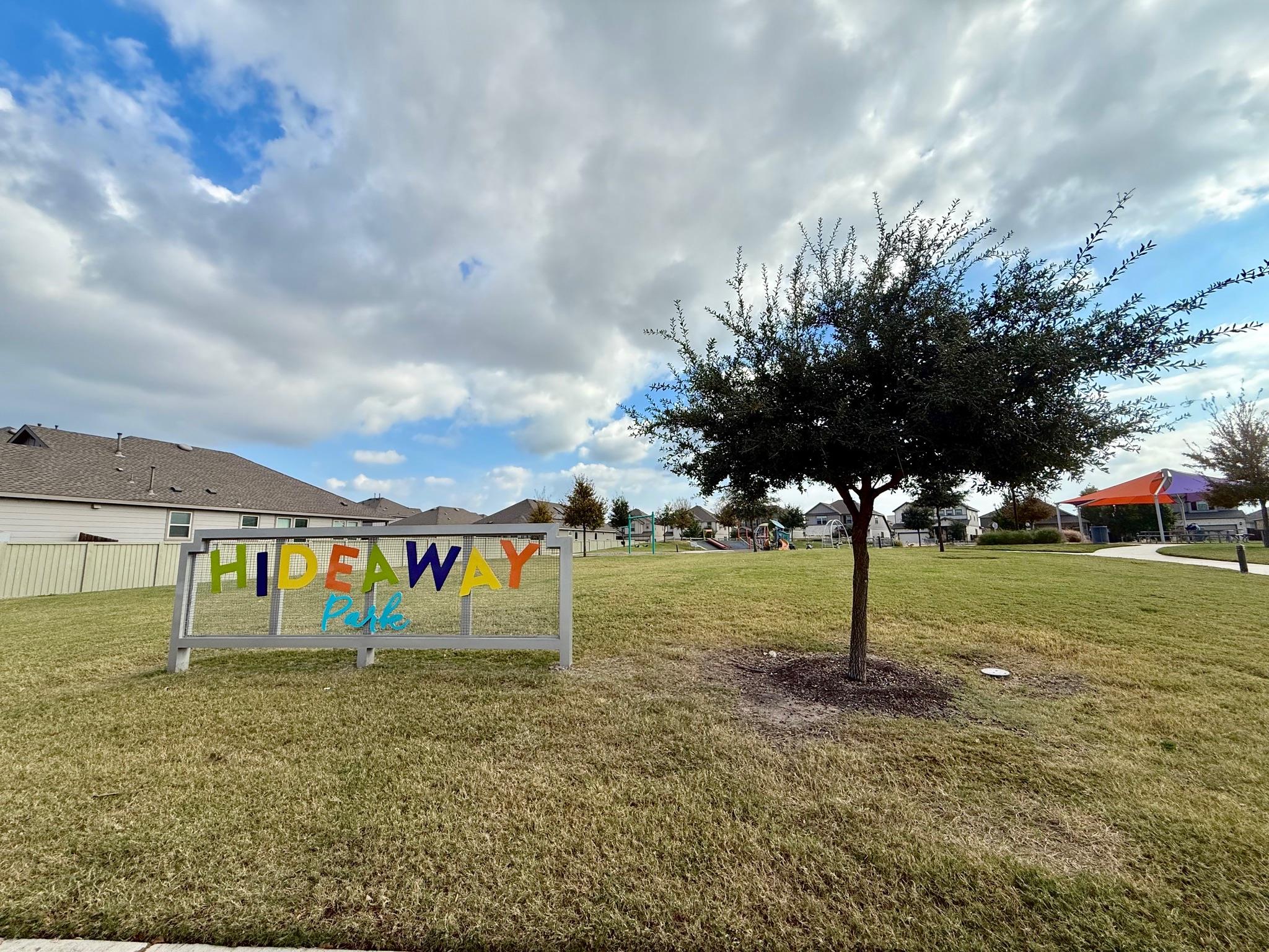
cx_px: 634
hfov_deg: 102.1
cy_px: 476
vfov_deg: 85.7
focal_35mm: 14
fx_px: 513
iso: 50
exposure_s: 1/2611
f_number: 2.2
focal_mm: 2.22
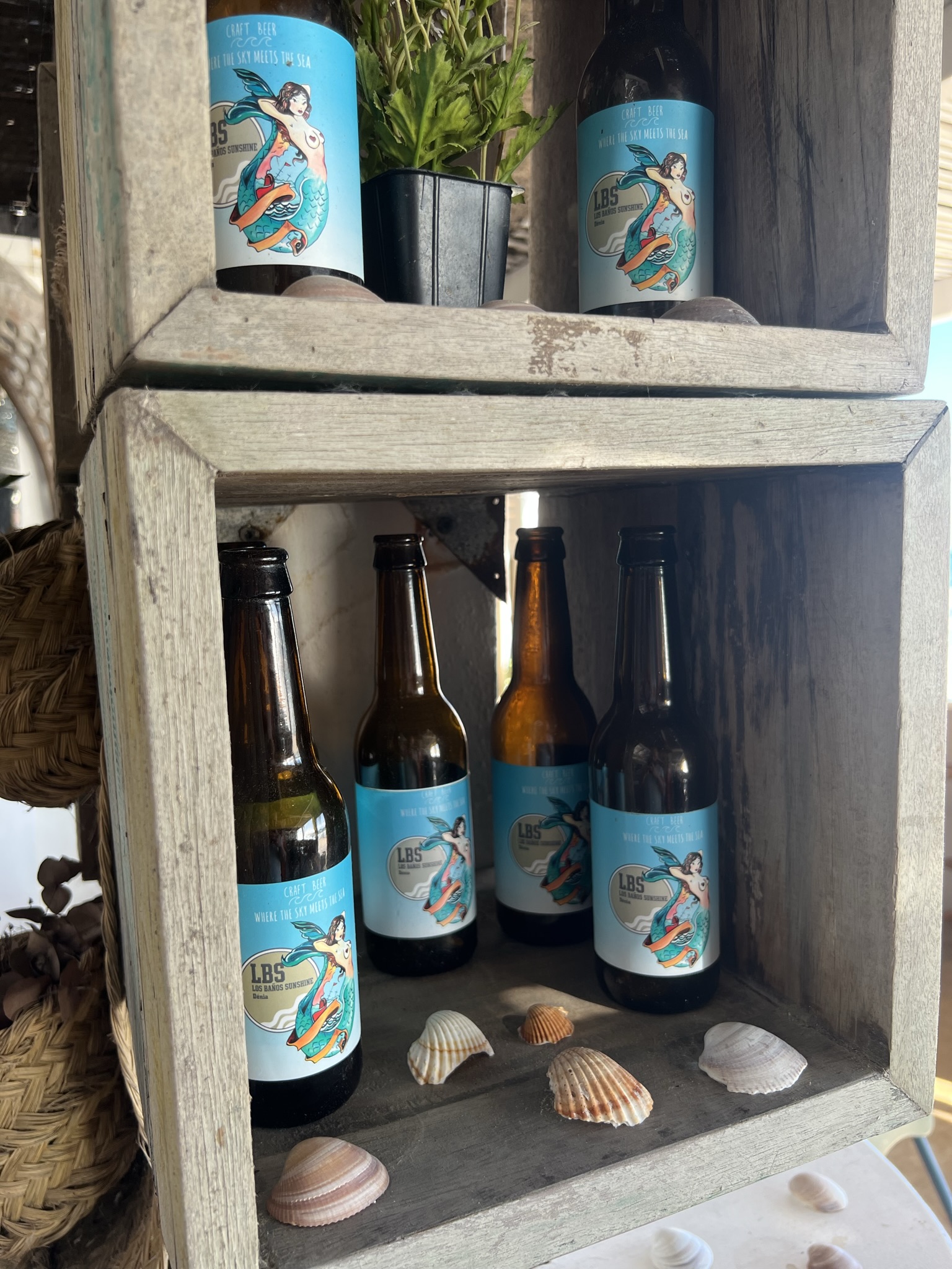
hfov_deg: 53.1
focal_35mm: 26
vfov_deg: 67.3
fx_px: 953
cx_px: 476
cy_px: 634
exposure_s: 1/215
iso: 50
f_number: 1.5
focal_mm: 5.7
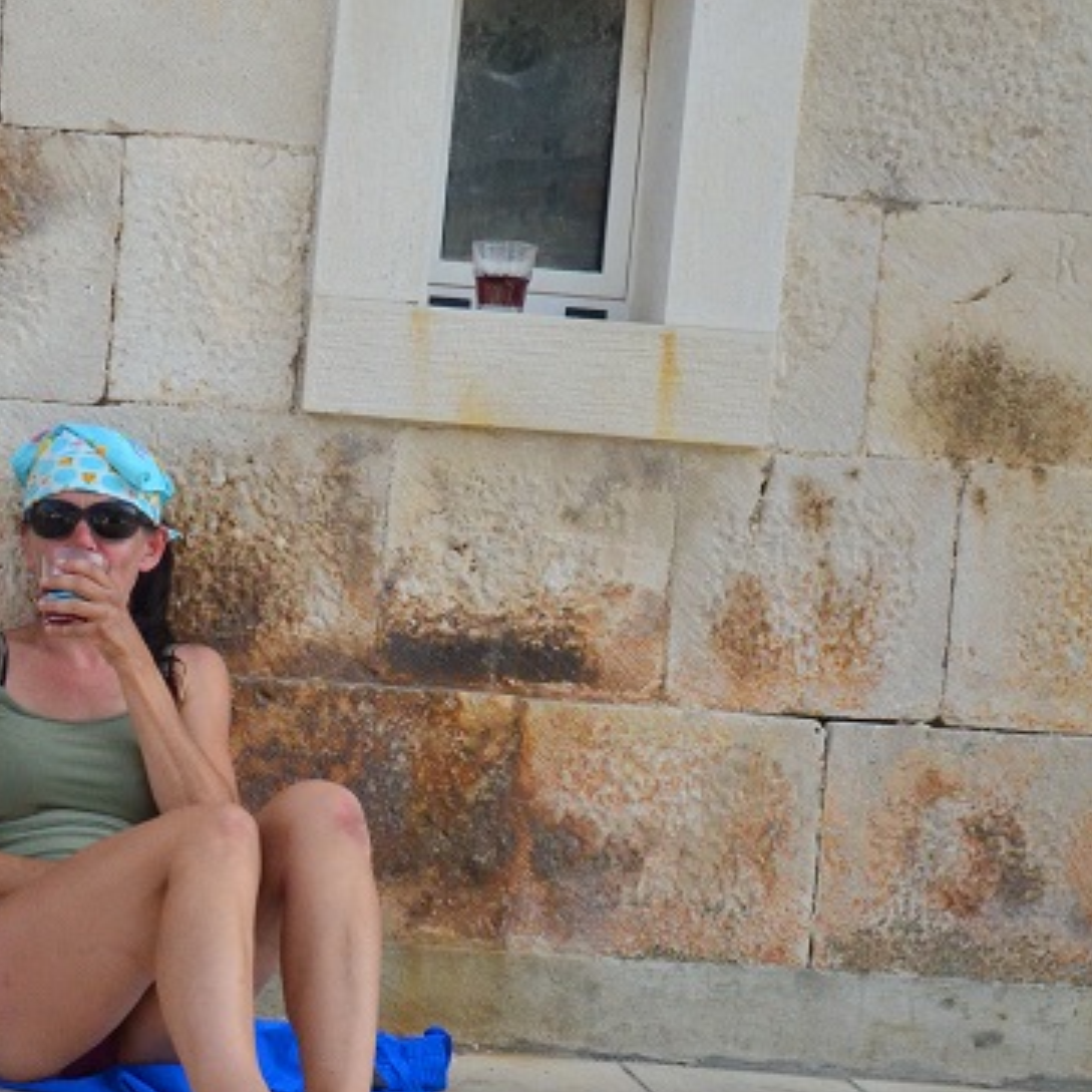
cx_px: 107
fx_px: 2998
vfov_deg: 20.6
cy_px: 726
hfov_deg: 20.2
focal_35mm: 84
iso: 1400
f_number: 4
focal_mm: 24
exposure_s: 1/8000
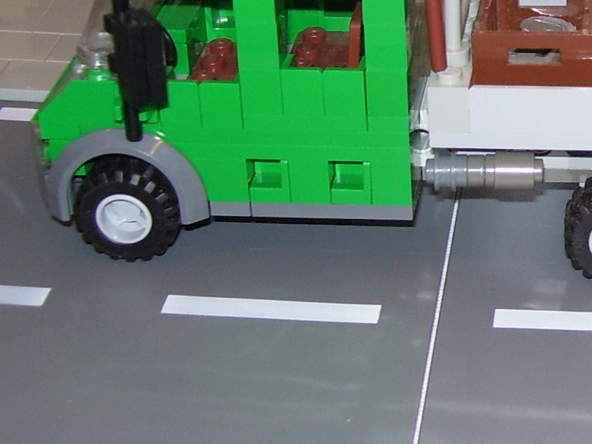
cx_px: 710
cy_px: 121
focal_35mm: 98
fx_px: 1676
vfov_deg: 15.0
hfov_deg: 18.9
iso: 80
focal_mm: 6
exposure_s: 1/60
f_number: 2.7
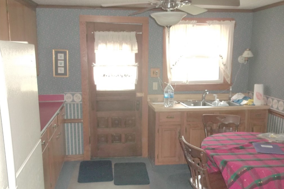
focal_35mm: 35
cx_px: 144
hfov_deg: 54.4
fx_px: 276
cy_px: 104
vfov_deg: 37.8
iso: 320
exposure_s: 1/40
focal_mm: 5.9
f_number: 3.3
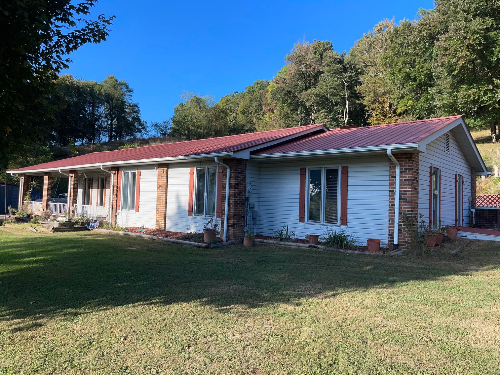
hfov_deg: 67.3
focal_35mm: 26
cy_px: 188
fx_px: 376
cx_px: 250
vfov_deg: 53.1
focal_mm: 5.1
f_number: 1.6
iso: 32
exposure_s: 1/2857
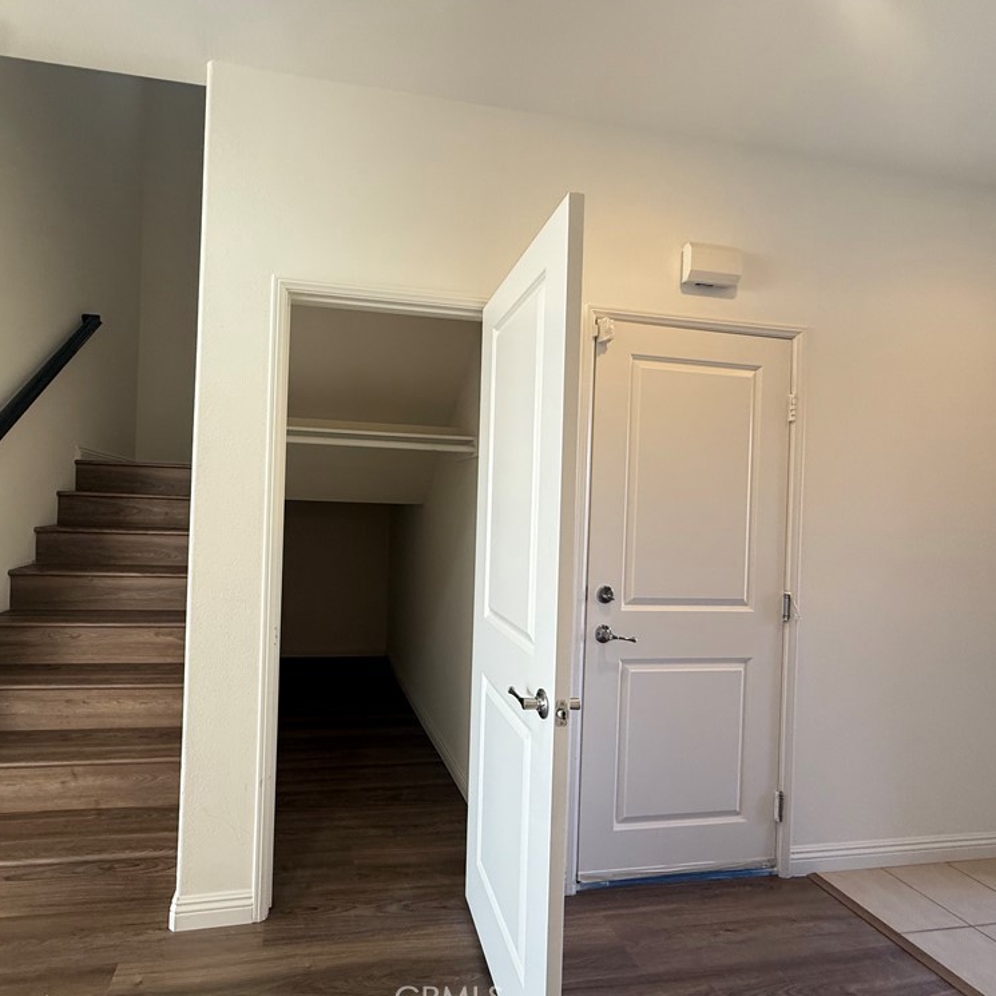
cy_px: 504
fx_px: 553
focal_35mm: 17
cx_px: 390
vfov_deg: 84.0
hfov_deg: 82.8
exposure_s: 1/120
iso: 320
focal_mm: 2.22
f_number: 2.2
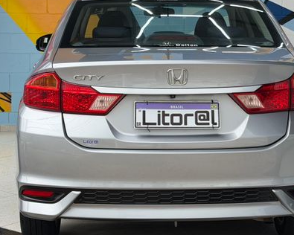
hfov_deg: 21.0
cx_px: 174
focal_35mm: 91
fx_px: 792
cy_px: 84
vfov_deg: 16.9
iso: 64
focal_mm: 6.76
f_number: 1.78
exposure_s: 1/261
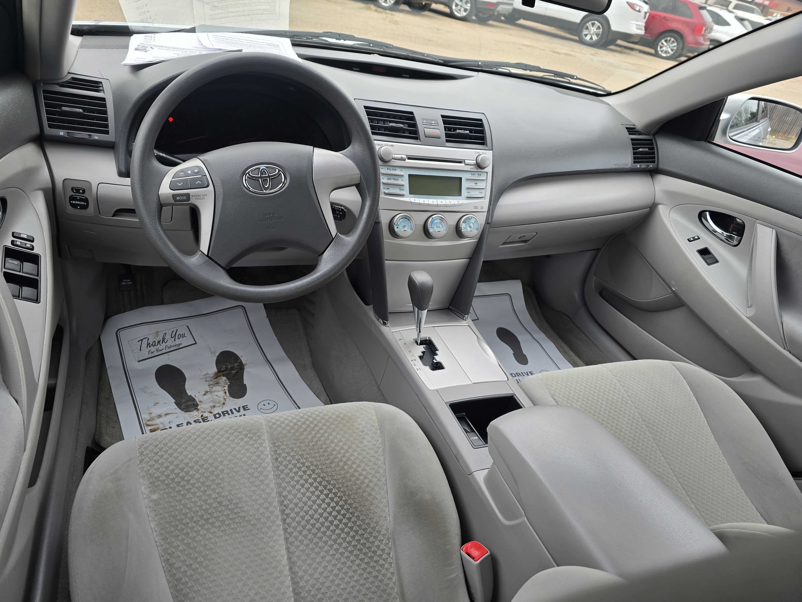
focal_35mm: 23
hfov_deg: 73.9
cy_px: 301
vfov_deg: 58.9
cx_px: 401
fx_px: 533
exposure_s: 1/180
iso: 32
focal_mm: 6.3
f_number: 1.7
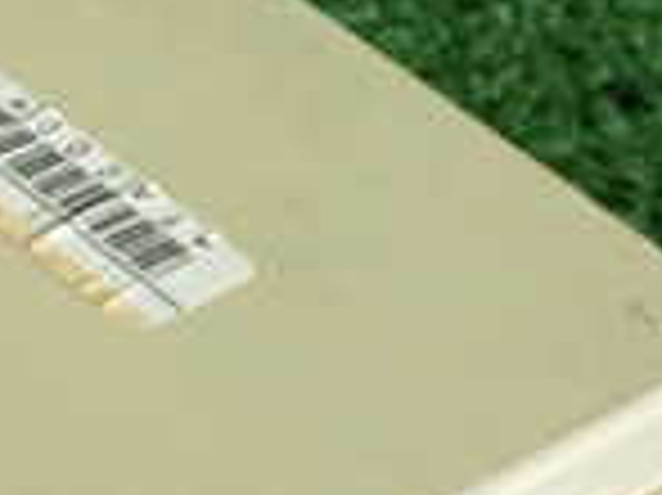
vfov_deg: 7.2
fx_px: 3898
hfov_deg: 9.3
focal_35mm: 204
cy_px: 634
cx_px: -491
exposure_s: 1/125
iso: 640
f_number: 3.2
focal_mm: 9.01
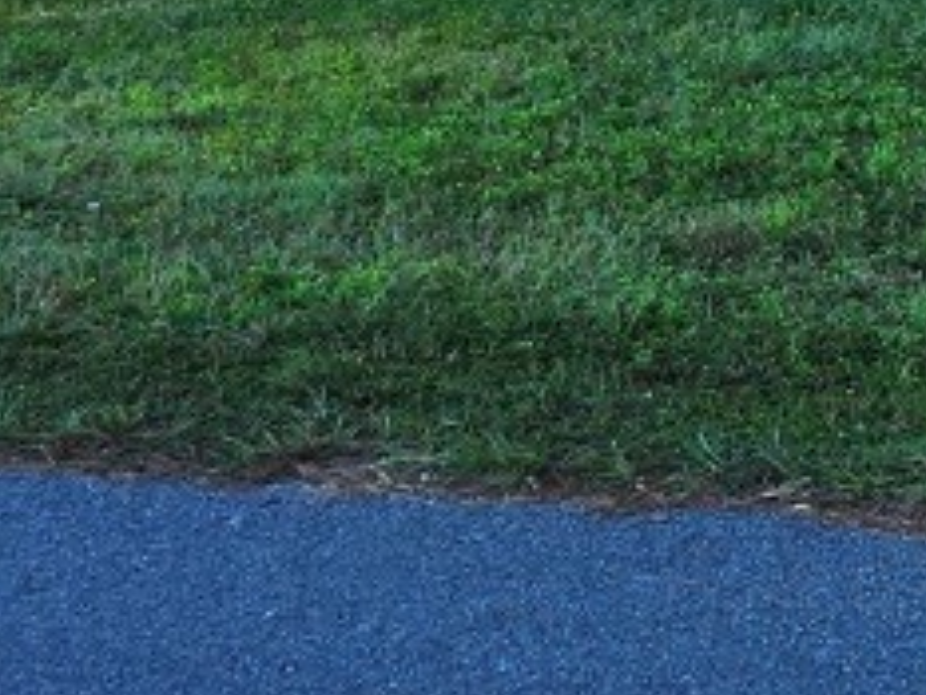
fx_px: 2703
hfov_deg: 17.0
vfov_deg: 12.4
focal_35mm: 101
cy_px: -806
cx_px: 1498
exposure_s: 1/500
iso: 25
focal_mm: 5.54
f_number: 1.8
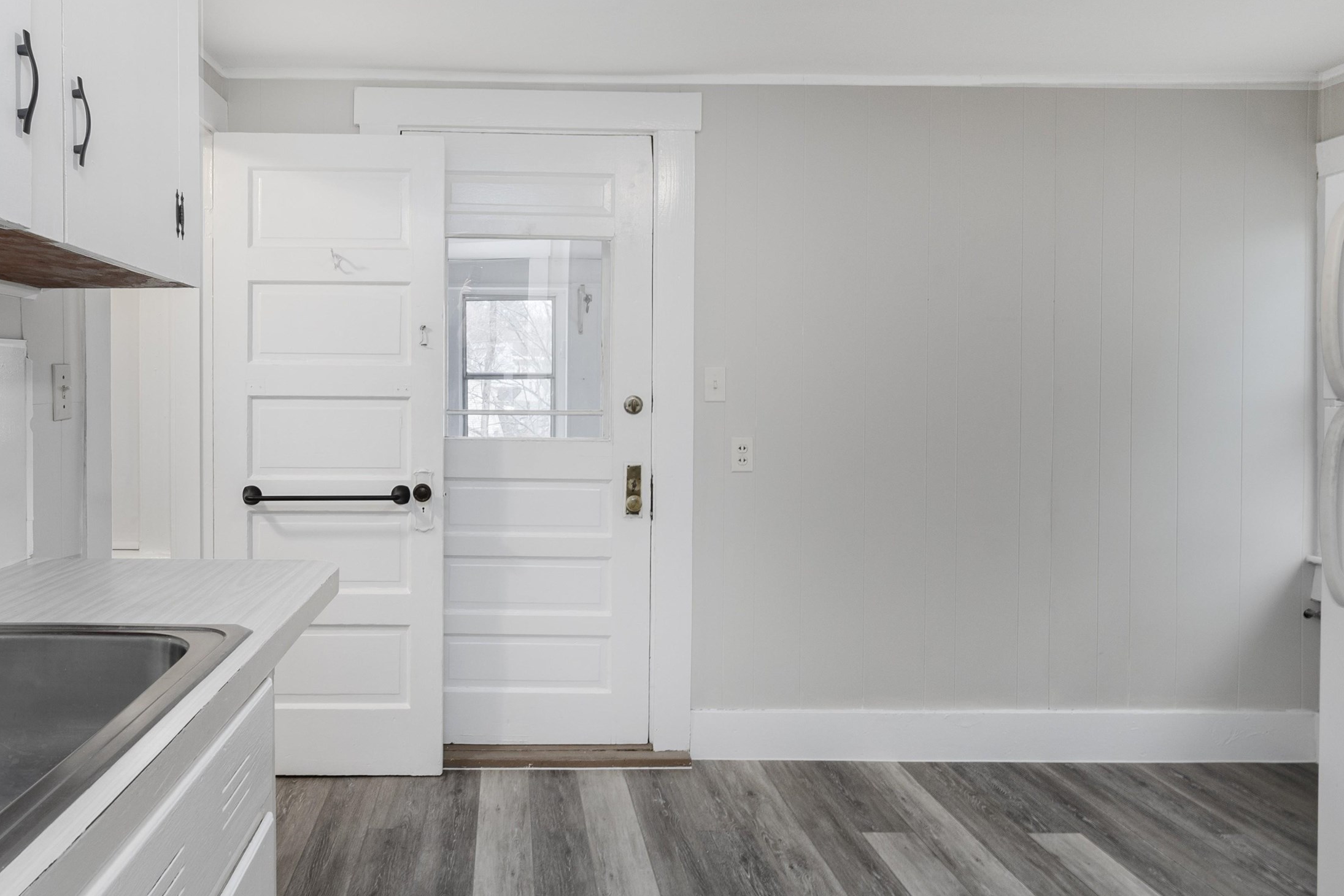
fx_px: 784
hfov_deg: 80.0
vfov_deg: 59.3
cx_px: 519
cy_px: 385
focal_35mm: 21
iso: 250
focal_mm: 10
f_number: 10
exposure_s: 1/3
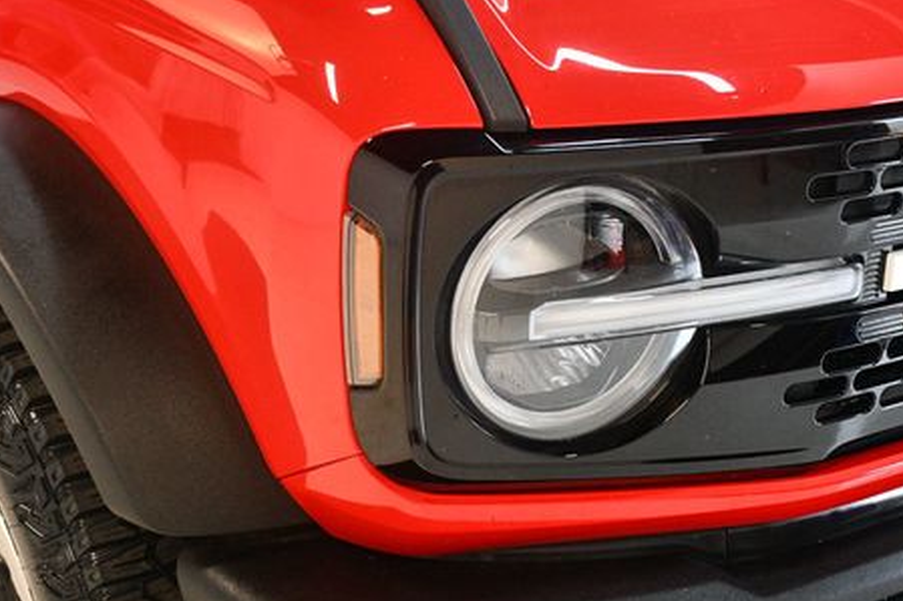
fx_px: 1429
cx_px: 497
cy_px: 312
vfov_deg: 23.8
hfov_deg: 35.0
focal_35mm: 57
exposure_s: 1/125
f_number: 4
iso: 2800
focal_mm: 27
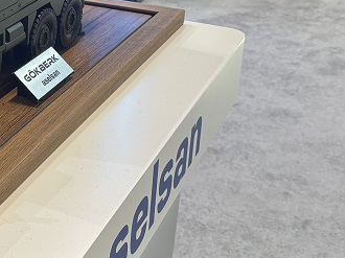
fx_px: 707
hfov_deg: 25.0
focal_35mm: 71
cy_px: 41
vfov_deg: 20.4
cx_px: -56
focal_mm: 5.96
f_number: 1.6
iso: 125
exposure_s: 1/100
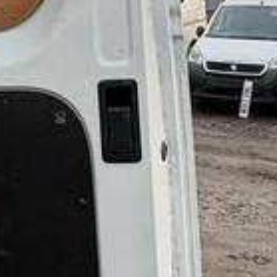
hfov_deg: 21.2
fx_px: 724
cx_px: 36
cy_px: 26
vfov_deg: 21.2
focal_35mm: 80
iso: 80
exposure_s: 1/99
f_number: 2.2
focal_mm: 2.22
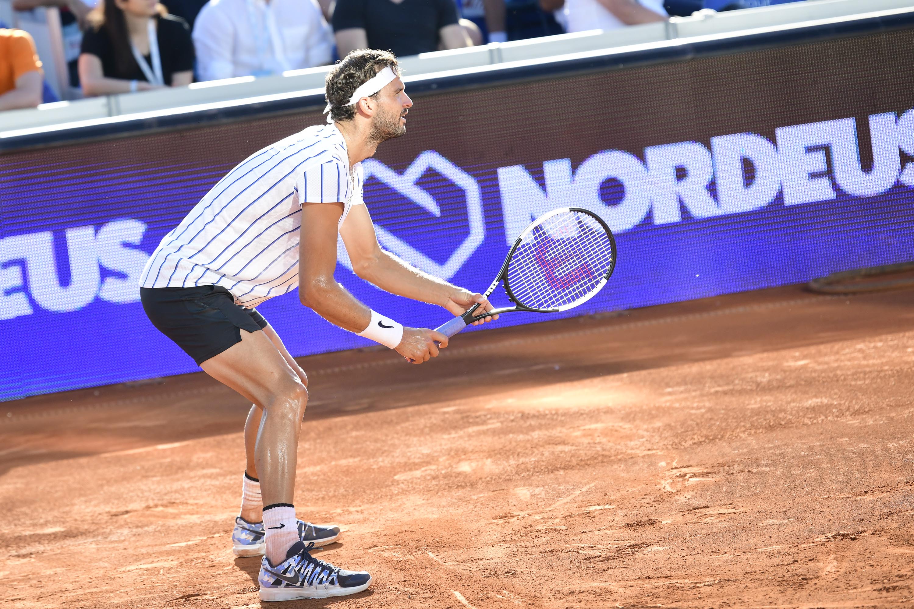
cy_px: 304
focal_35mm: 200
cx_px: 457
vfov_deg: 6.9
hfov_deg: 10.3
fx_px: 5077
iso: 640
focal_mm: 200
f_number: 4
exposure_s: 1/1600
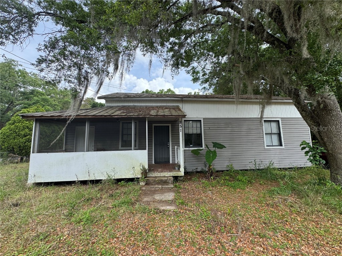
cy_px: 128
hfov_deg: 102.1
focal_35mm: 14
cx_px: 171
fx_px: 138
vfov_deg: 85.7
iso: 40
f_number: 2.2
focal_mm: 2.22
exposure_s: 1/459
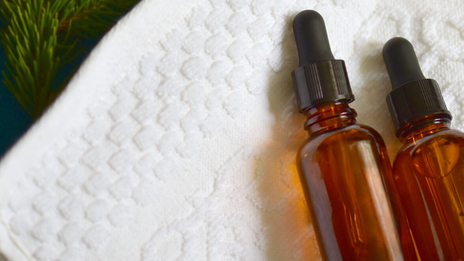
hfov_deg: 9.0
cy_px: 11
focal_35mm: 240
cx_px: 376
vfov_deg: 5.1
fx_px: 2952
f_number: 3.5
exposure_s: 1/250
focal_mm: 105
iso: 450
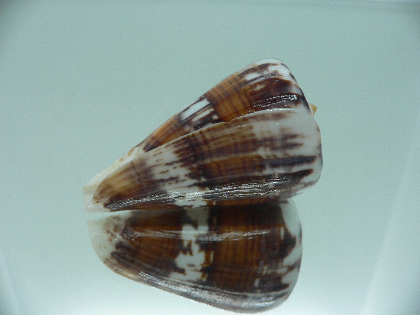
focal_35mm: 35
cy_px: 158
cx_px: 210
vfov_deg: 40.7
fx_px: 425
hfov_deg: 52.6
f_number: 2.8
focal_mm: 4.6
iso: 80
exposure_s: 1/60
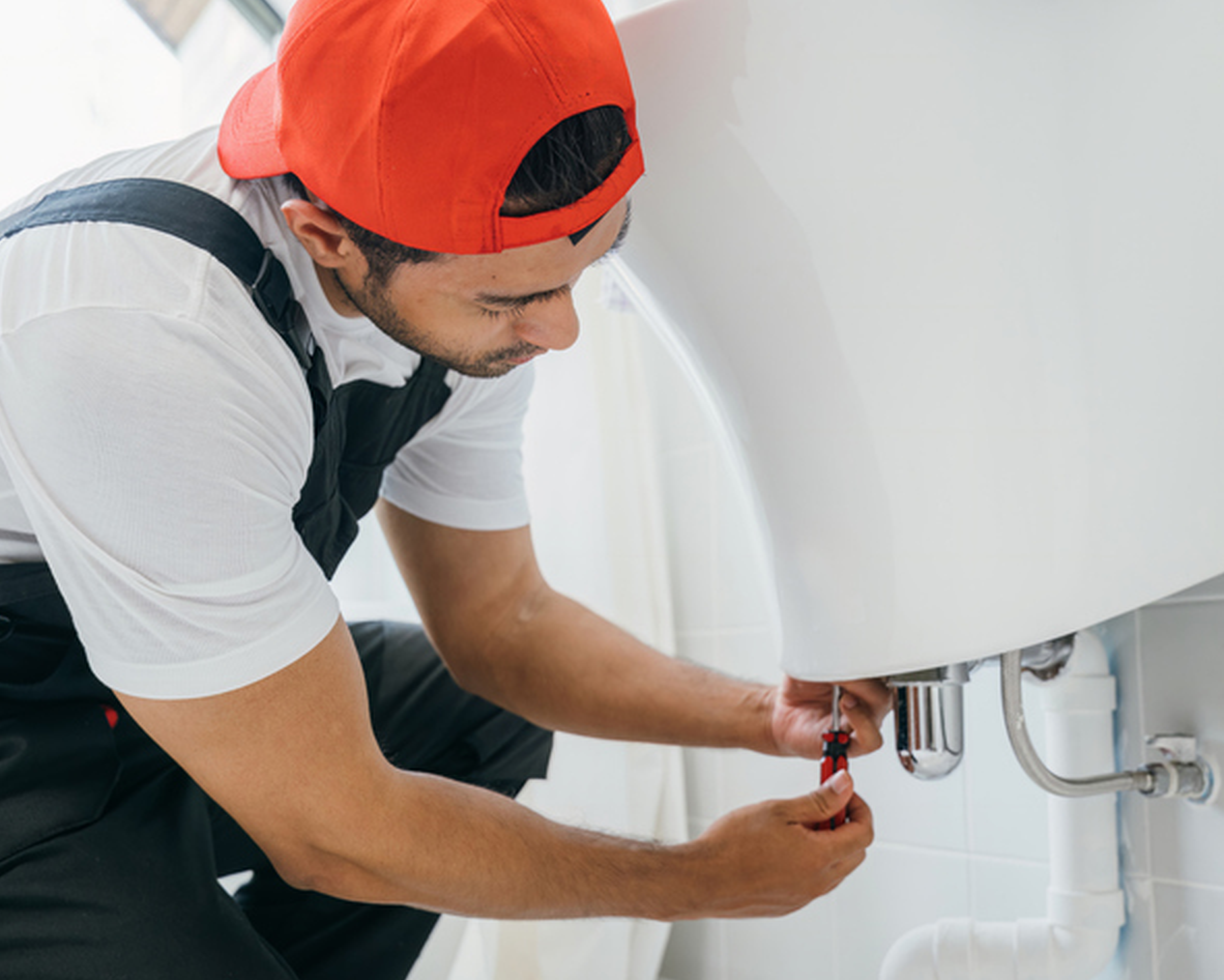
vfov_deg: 32.8
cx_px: 659
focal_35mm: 46
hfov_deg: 40.3
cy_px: 494
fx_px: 1667
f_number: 4.5
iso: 400
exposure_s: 1/160
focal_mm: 40
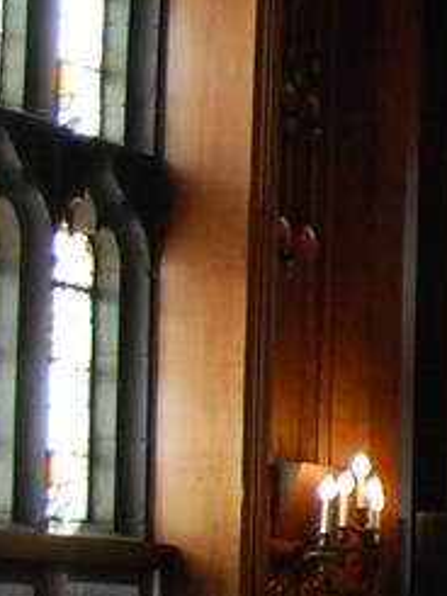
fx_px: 2735
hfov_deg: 7.0
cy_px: 463
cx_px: 1795
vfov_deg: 12.4
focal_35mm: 159
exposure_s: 1/40
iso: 400
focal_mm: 18
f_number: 3.5
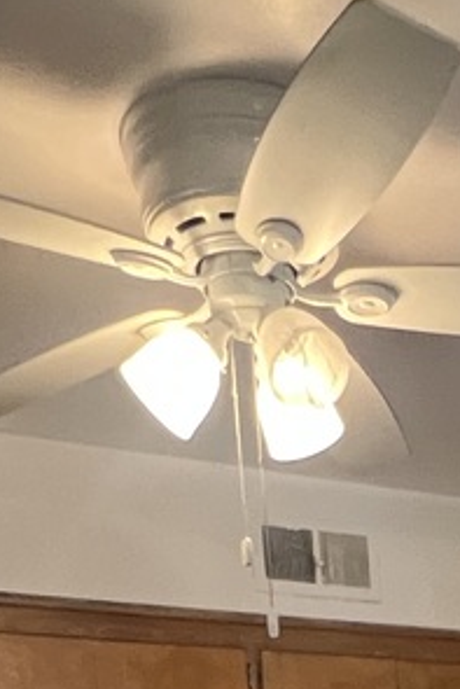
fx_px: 1263
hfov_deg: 19.5
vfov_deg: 22.4
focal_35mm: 66
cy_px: 1140
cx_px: 546
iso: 320
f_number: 1.8
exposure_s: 1/60
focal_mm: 1.57
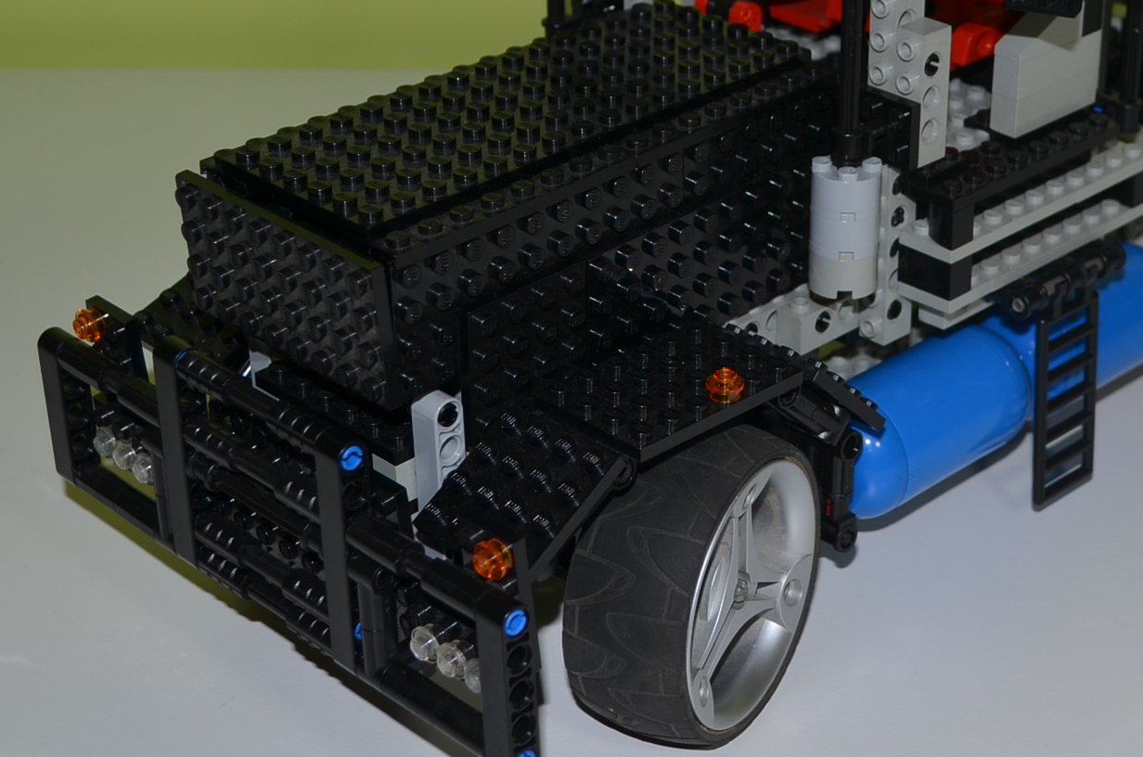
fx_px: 2471
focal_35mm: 78
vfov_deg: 17.3
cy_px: 138
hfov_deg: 25.7
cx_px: 875
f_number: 5
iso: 100
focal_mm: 26
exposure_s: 1/50
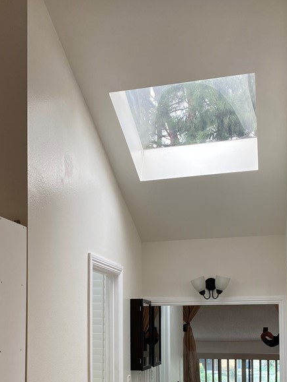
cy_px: 311
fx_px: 509
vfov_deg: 39.5
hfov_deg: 31.5
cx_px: 126
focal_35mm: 46
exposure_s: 1/60
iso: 64
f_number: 1.8
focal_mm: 4.25
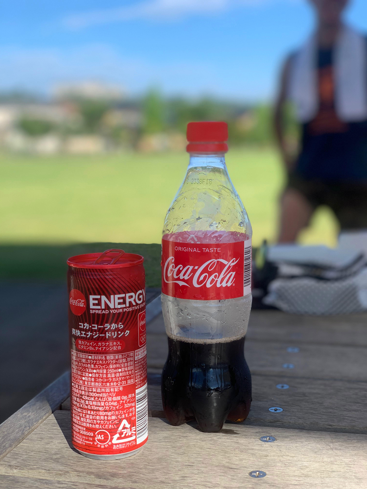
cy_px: 244
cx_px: 184
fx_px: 735
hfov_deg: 28.0
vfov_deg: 36.8
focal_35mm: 52
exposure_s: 1/639
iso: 16
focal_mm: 6
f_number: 2.4
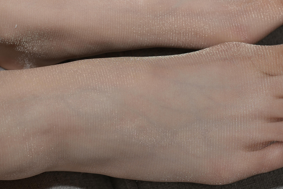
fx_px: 1085
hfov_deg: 14.8
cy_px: 6
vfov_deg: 9.9
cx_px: 104
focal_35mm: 138
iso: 100
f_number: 7.1
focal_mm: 60
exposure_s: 1/125
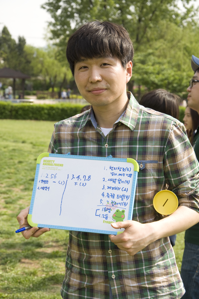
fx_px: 723
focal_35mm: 87
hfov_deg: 15.7
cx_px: 100
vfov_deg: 23.4
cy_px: 150
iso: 200
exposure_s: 1/200
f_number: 8
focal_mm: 58
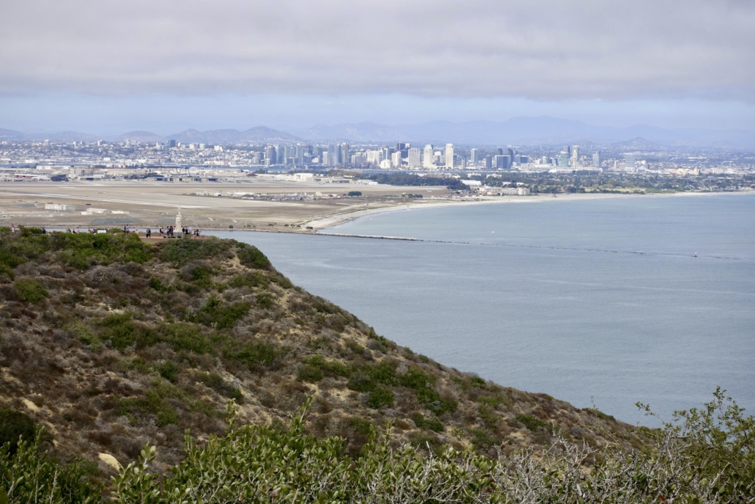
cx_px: 378
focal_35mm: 70
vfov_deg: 19.5
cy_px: 252
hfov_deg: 28.8
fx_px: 1468
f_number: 5.6
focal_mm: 25.7
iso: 125
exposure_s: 1/500
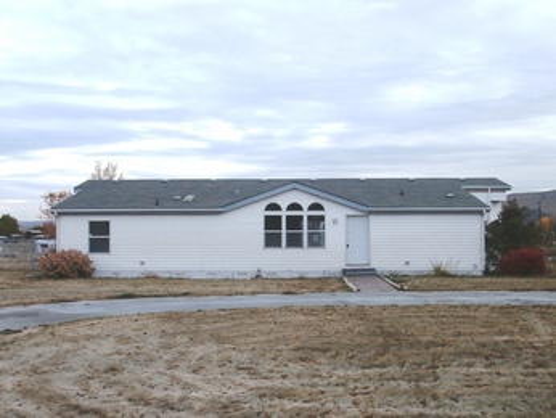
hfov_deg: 48.9
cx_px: 278
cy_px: 209
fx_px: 611
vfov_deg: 37.8
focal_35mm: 38
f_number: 3.9
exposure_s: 1/125
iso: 100
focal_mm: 6.67
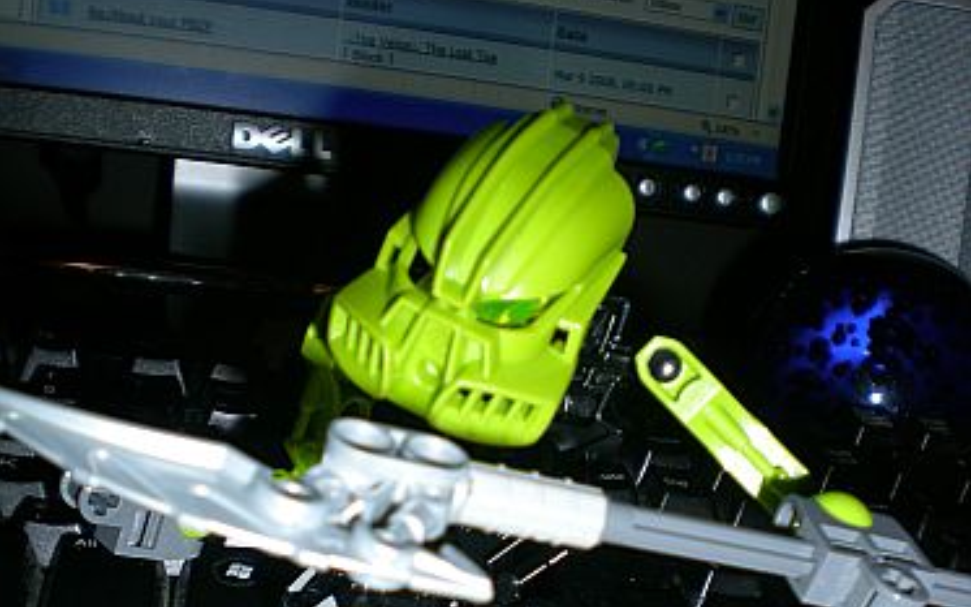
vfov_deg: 23.3
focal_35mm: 54
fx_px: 1429
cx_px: 486
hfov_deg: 37.5
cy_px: 552
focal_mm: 6.3
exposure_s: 1/60
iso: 50
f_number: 3.1
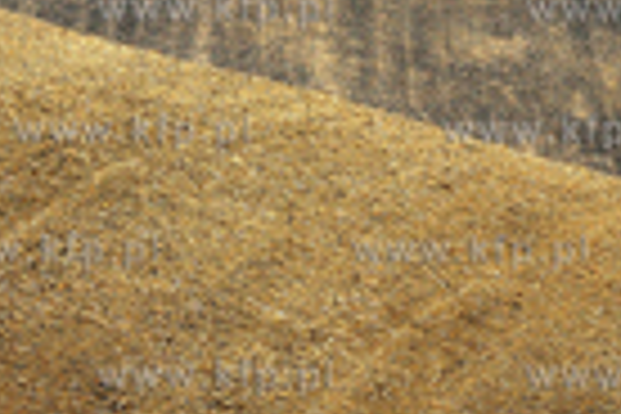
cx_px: 374
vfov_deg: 2.4
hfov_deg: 3.6
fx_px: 9987
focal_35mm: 579
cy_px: 68
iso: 4000
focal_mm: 200
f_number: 14
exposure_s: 1/320
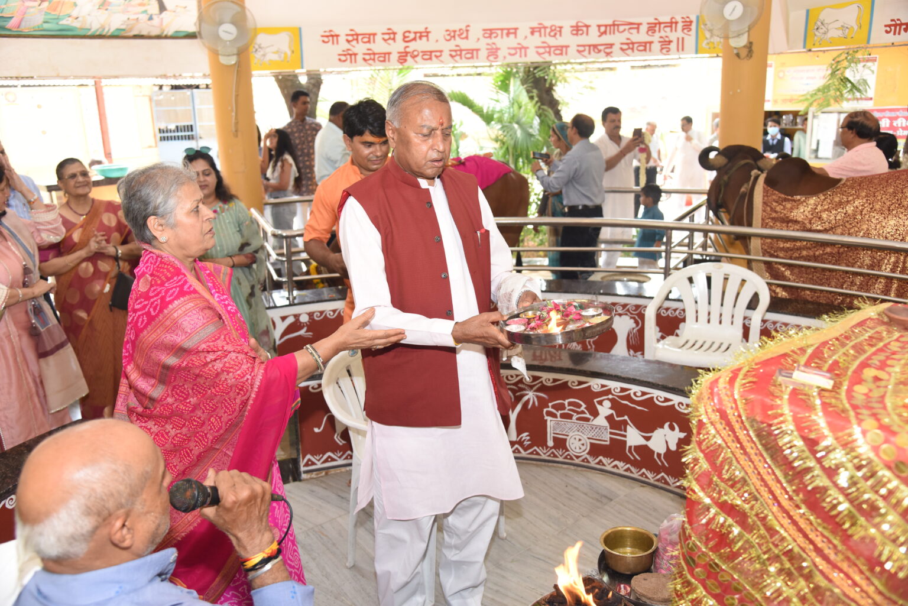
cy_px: 303
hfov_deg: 55.8
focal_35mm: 34
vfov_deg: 38.9
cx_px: 454
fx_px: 858
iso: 800
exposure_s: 1/160
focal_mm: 34
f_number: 4.5
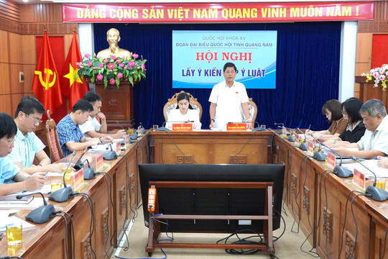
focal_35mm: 39
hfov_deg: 49.6
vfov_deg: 34.2
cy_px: 130
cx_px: 194
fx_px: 420
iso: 3200
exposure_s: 1/160
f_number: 4
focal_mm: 26
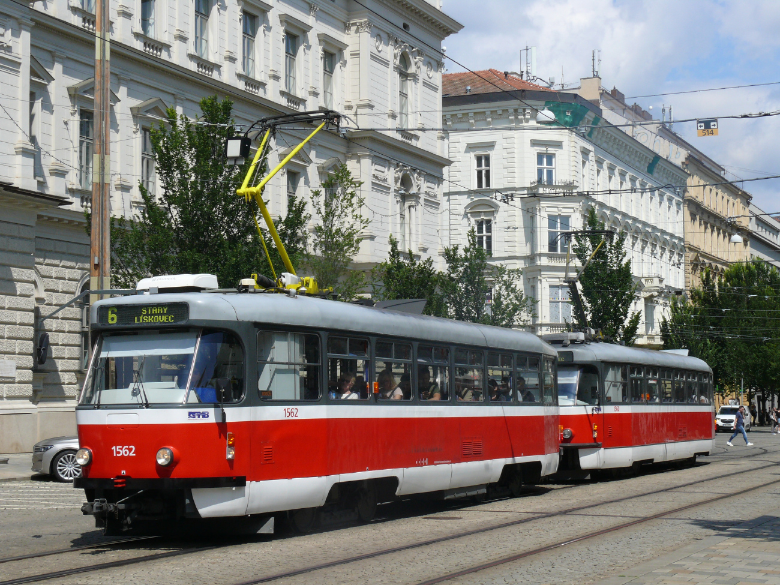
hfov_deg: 30.7
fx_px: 1420
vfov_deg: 23.3
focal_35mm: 63
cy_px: 292
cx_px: 390
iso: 100
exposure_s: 1/400
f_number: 8
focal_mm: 13.4
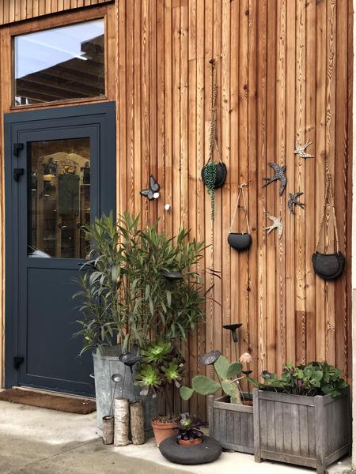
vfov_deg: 36.8
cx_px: 178
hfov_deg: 28.0
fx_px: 713
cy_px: 237
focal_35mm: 52
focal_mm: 6
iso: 100
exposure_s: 1/50
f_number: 2.4
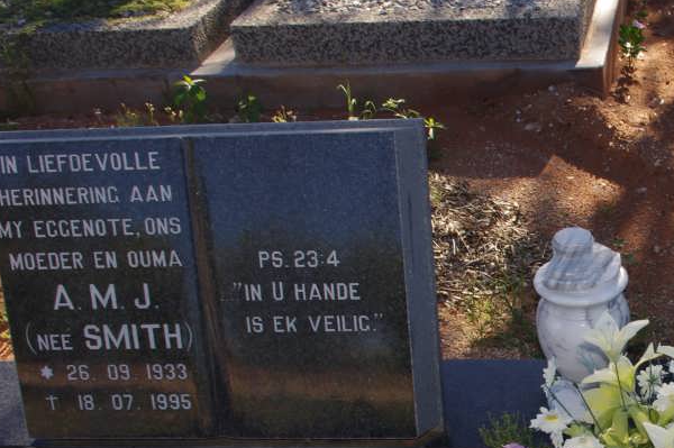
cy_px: 372
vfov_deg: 21.5
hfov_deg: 30.6
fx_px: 1160
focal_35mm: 62
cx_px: 638
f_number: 11
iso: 200
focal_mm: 21.25
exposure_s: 1/60
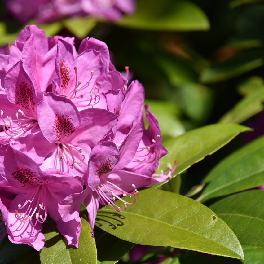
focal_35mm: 230
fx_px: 1985
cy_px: 132
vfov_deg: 7.6
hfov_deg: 7.6
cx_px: 70
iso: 100
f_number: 8
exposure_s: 1/400
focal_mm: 180
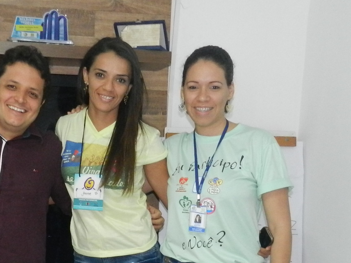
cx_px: 97
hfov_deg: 34.4
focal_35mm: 55
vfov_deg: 25.8
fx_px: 558
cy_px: 234
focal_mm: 4
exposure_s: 1/30
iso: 800
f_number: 3.5
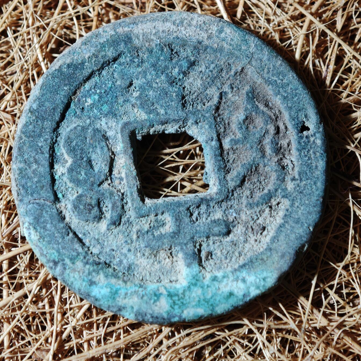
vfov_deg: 16.0
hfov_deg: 16.0
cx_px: 181
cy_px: 143
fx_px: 1286
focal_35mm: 109
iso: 250
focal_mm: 9
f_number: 2
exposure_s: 1/100
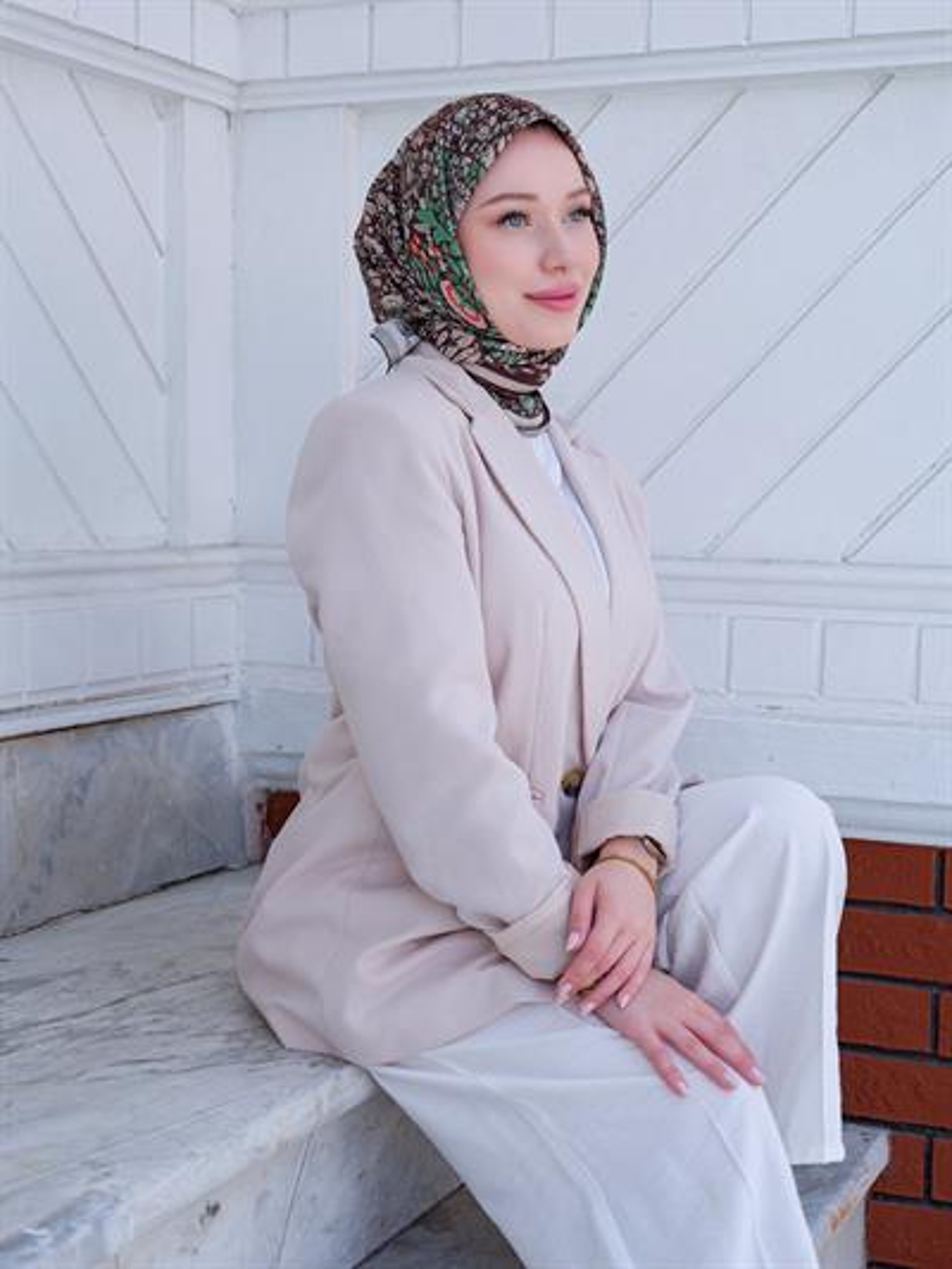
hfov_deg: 26.6
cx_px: 476
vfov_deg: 34.9
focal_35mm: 55
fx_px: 2016
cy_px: 634
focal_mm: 70
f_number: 5.6
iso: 320
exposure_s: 1/240
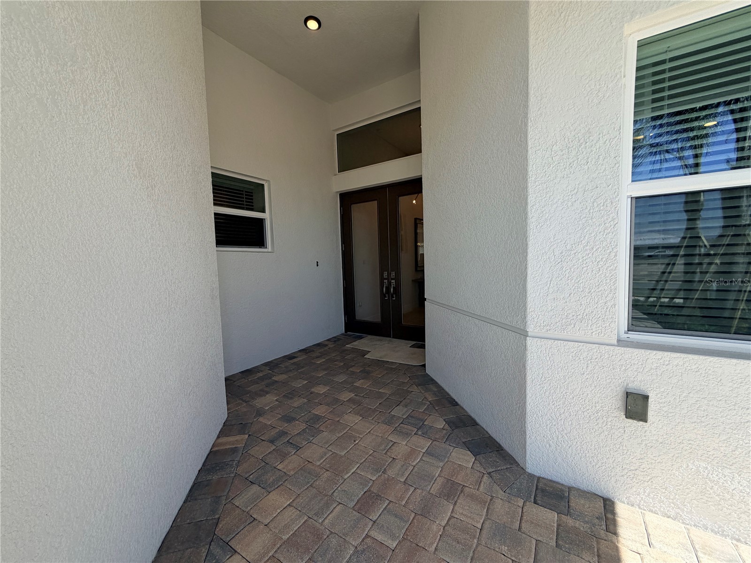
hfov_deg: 102.1
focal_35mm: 14
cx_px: 376
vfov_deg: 85.7
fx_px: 304
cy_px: 282
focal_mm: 2.22
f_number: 2.2
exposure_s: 1/770
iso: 40
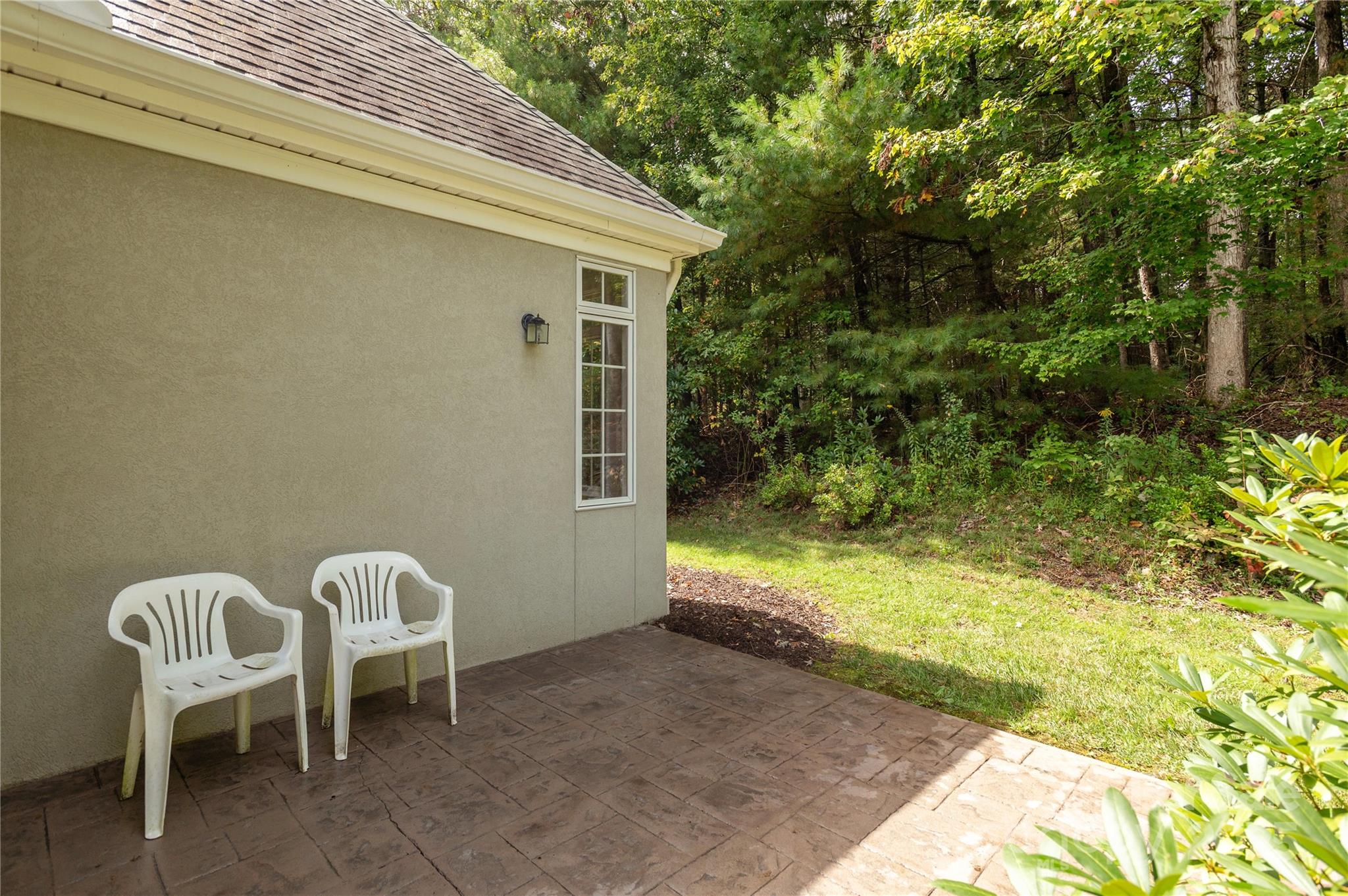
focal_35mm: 17
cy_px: 448
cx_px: 674
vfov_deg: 70.3
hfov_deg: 93.3
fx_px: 636
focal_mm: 17
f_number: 7.1
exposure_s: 1/400
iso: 320
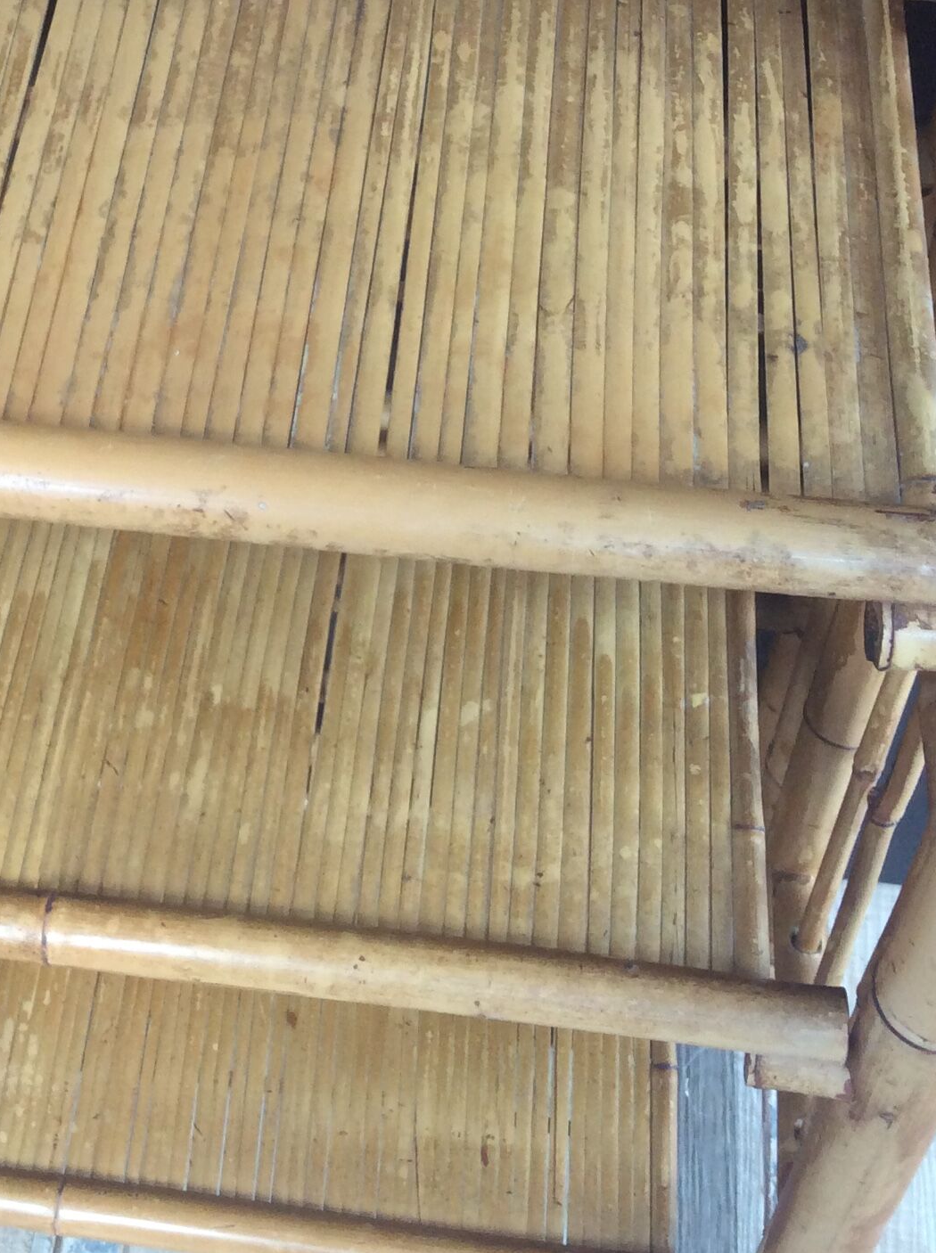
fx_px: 2133
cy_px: 413
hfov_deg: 24.2
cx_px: 130
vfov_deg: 32.5
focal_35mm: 59
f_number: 2.4
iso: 64
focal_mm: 3.3
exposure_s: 1/25
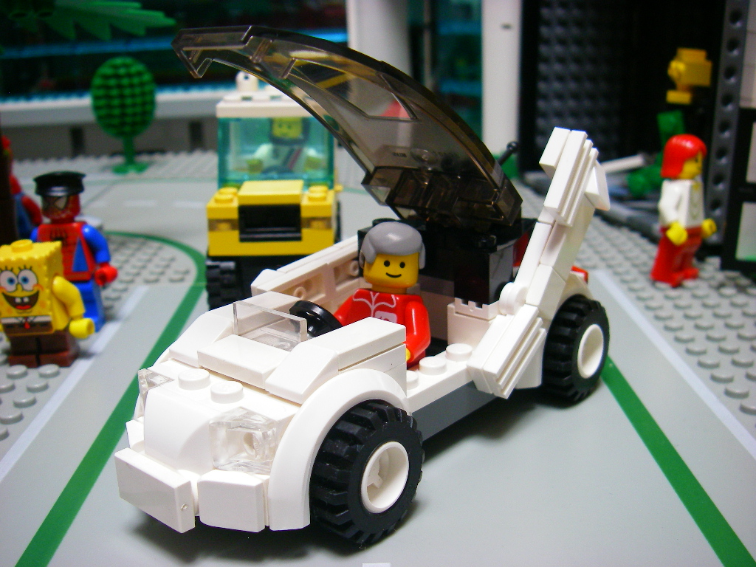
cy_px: 284
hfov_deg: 49.0
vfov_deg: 37.7
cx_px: 378
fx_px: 830
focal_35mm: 38
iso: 200
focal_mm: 6.3
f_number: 3.3
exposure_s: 1/13
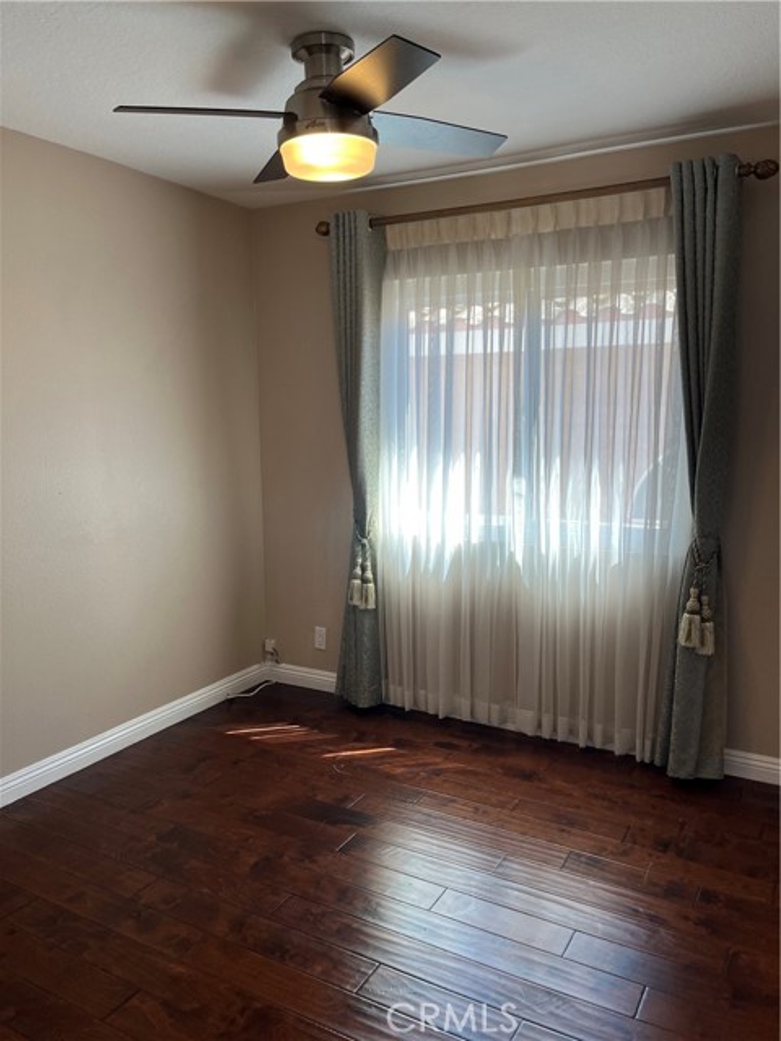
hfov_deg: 53.1
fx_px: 782
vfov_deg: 67.3
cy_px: 520
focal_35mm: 26
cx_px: 390
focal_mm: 5.1
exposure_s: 1/120
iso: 50
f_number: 1.6
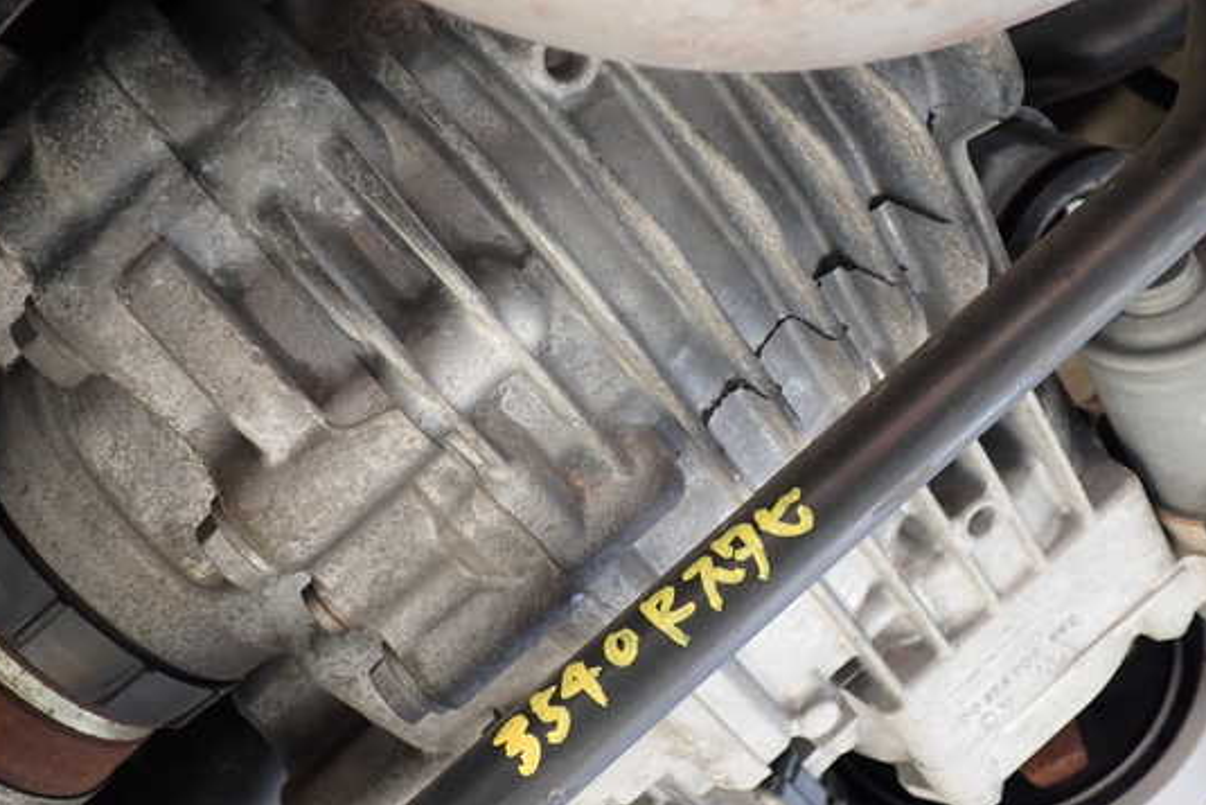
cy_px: 361
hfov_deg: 54.3
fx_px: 1173
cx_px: 539
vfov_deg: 37.8
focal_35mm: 35
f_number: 2.3
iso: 200
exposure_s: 1/40
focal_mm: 5.4
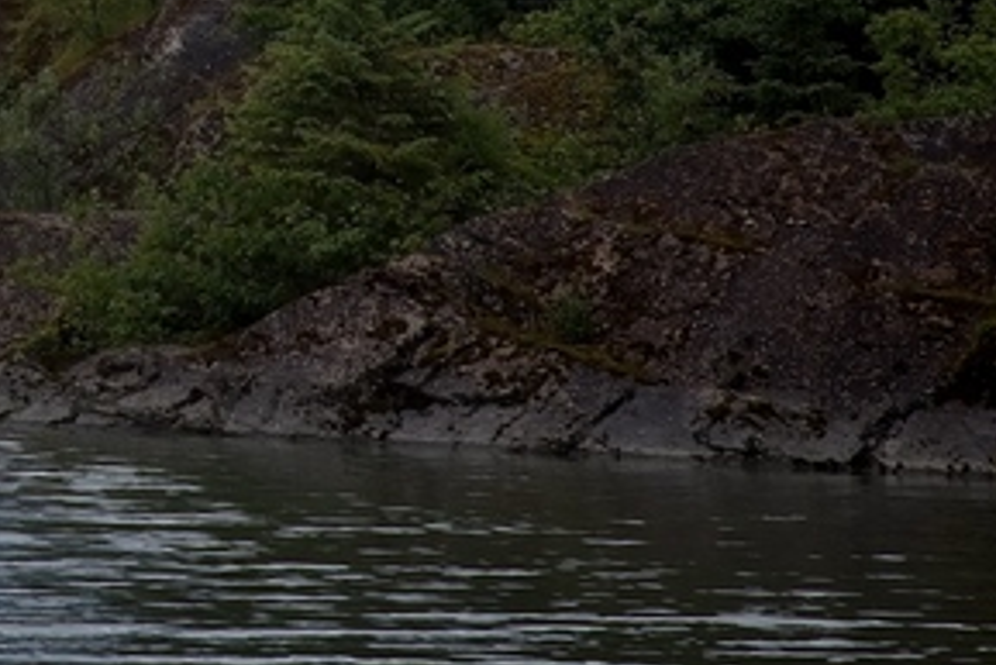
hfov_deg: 5.4
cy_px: -644
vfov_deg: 3.6
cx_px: -800
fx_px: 10435
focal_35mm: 377
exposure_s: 1/320
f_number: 9
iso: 100
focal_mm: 85
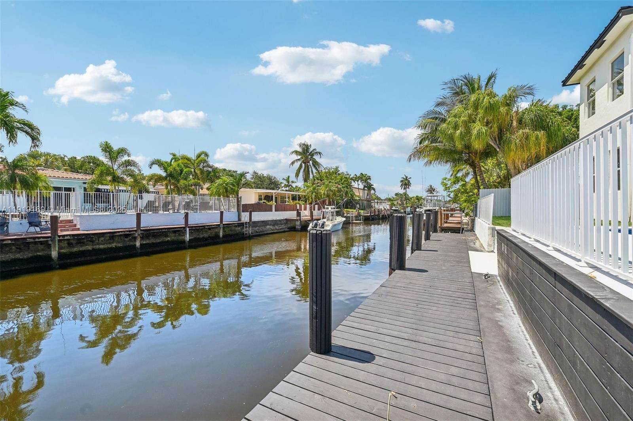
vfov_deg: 77.2
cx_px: 316
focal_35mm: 15
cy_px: 210
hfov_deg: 100.5
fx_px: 263
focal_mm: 15
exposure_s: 1/320
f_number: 8
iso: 100
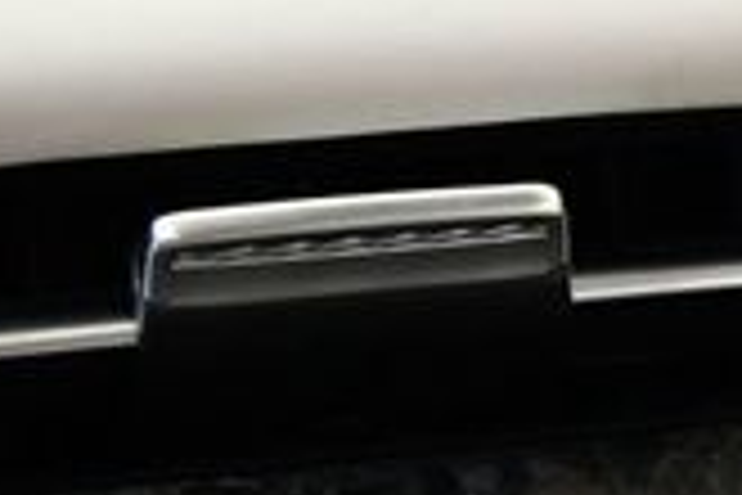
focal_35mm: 140
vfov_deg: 9.4
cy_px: 846
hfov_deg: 14.1
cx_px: 935
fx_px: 2885
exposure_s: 1/250
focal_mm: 18
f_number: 3.5
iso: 560
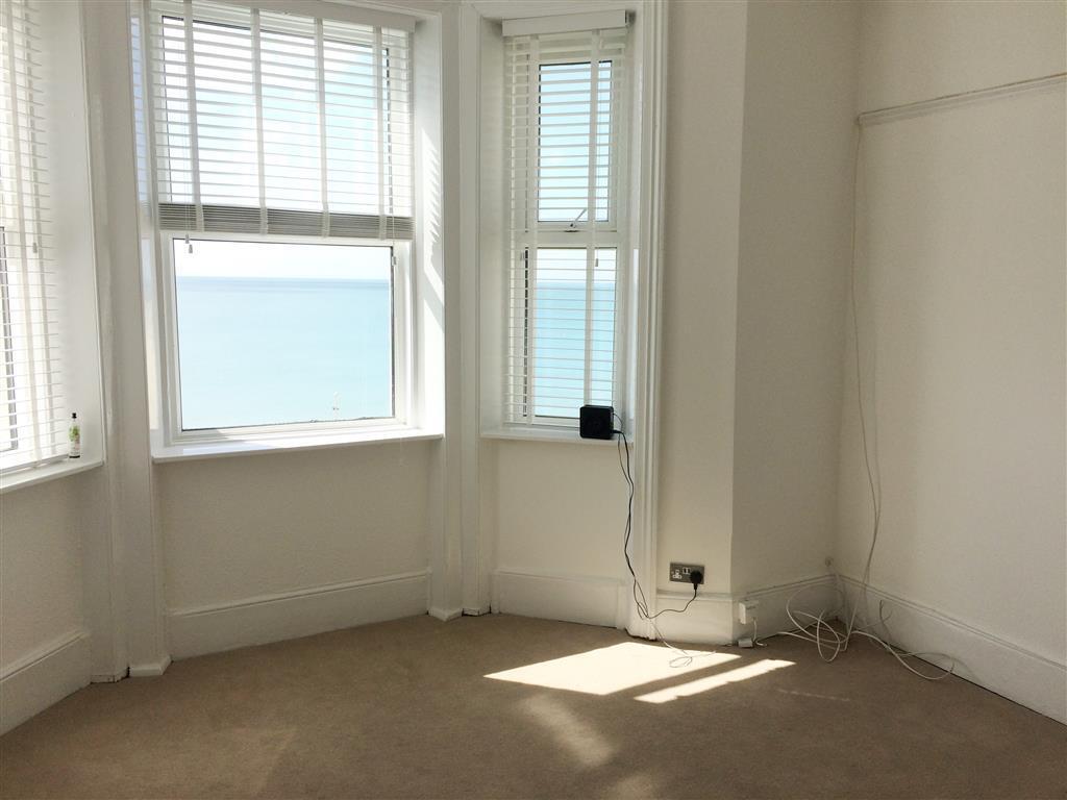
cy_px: 400
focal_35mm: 29
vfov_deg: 48.2
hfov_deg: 61.7
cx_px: 534
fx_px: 894
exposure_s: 1/805
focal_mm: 4.15
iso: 32
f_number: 2.2
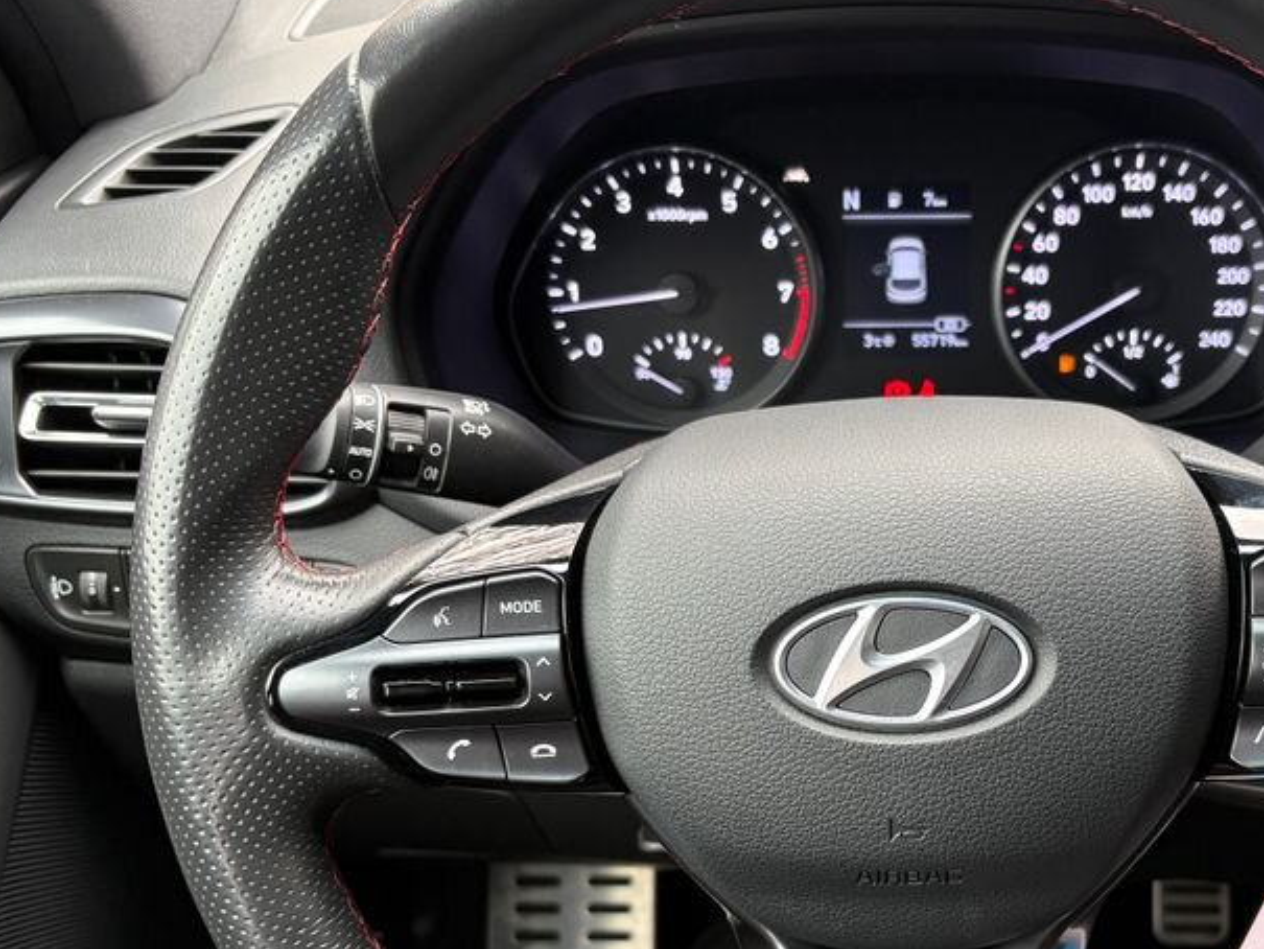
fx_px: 1607
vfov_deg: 32.6
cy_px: 621
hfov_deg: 42.2
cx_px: 875
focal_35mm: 44
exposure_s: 1/60
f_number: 1.6
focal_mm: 5.96
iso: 125
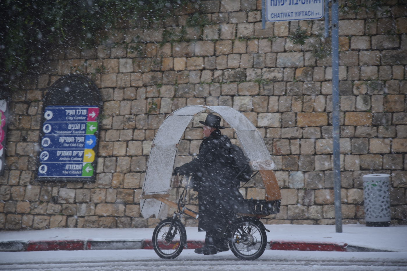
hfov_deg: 19.5
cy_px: 136
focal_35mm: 105
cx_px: 204
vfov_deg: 13.0
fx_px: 1187
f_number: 4
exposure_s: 1/160
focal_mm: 105
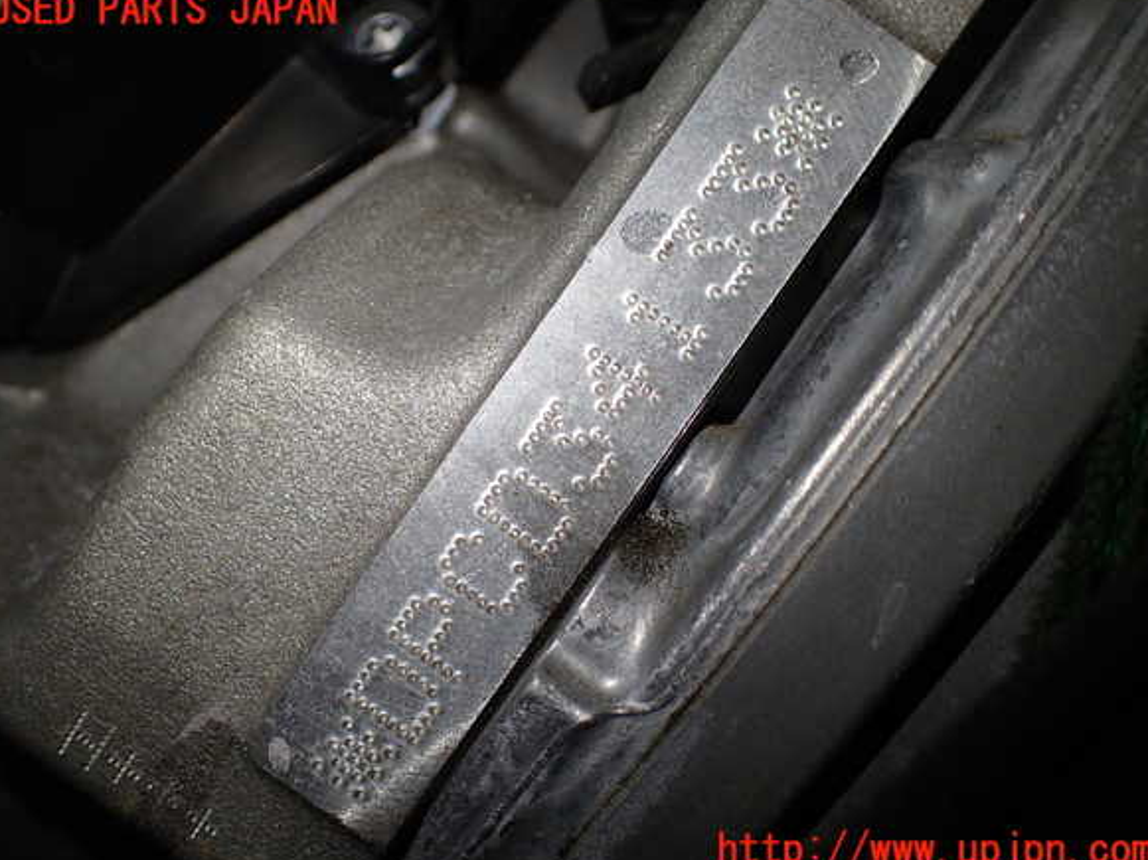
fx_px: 1027
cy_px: 431
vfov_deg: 45.4
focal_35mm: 31
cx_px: 571
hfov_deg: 58.4
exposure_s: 1/125
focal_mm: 5.4
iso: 160
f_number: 2.3
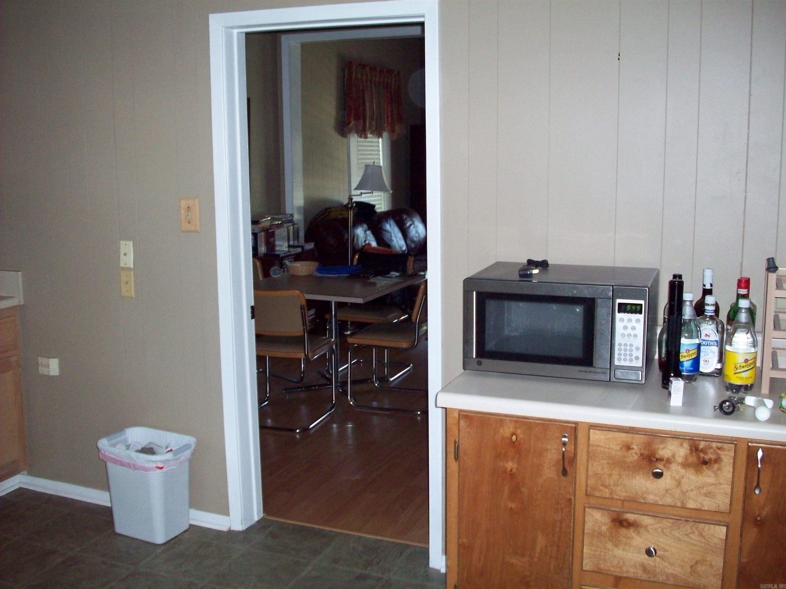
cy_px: 294
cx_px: 393
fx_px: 840
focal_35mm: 37
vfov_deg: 38.7
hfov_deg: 50.1
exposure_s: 1/45
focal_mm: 6.2
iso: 200
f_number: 2.8
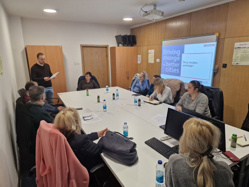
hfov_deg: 73.9
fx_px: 165
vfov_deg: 58.9
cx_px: 124
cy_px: 94
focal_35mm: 23
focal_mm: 6.4
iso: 320
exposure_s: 1/120
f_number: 1.8
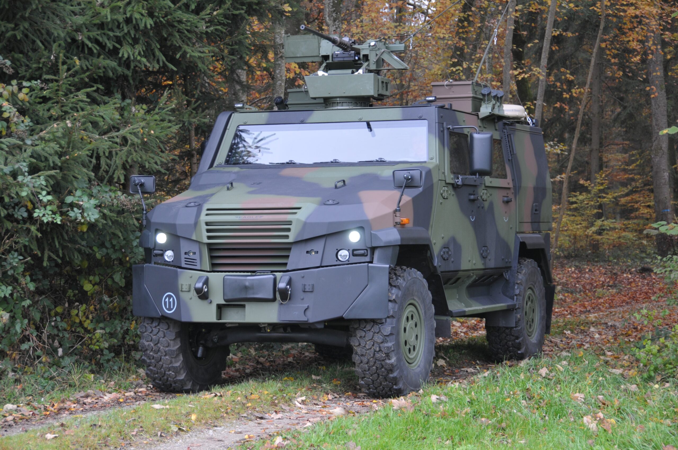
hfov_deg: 22.6
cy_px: 225
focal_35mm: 90
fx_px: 1693
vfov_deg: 15.1
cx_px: 339
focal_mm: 60
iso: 200
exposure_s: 1/40
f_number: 4.8
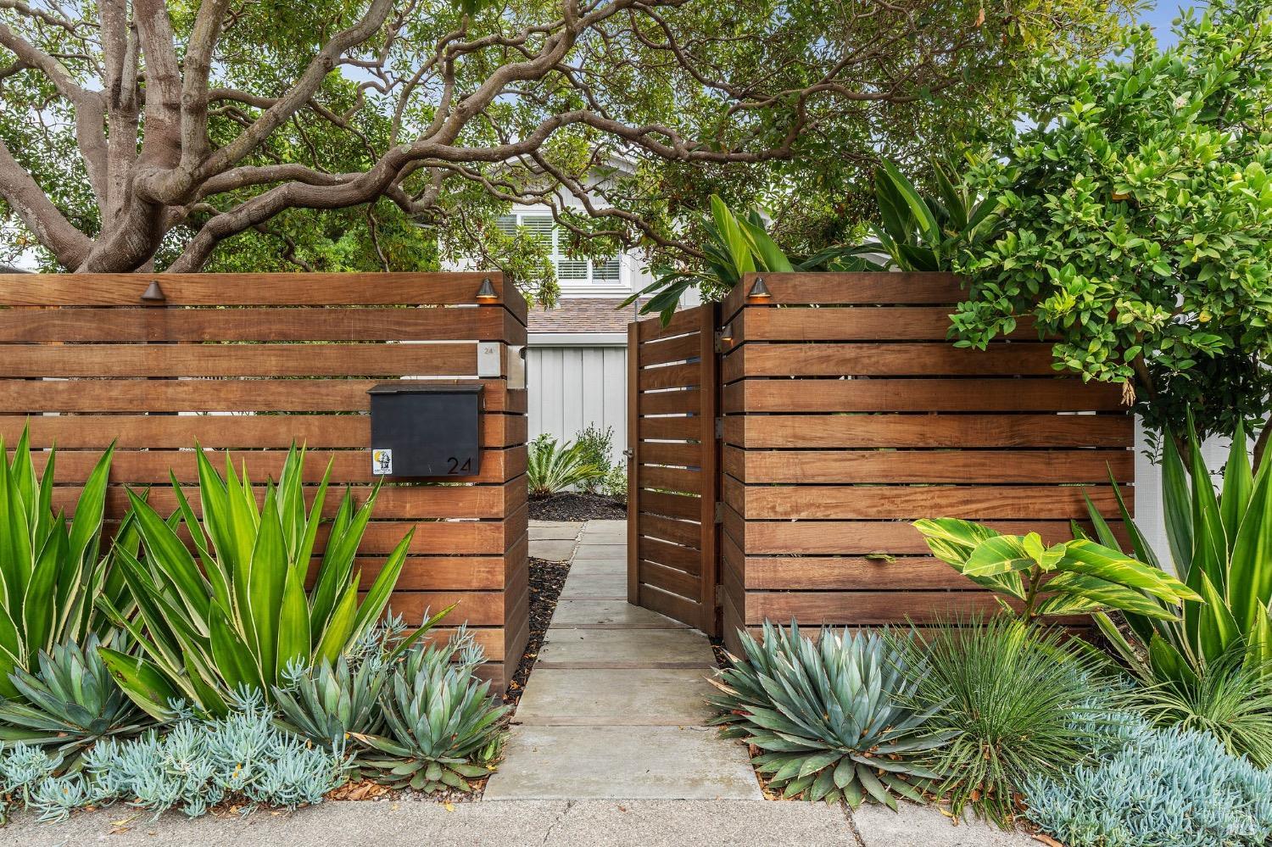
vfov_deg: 53.1
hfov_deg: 73.8
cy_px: 424
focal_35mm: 24
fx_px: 848
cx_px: 636
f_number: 8
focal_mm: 24
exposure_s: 1/60
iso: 100
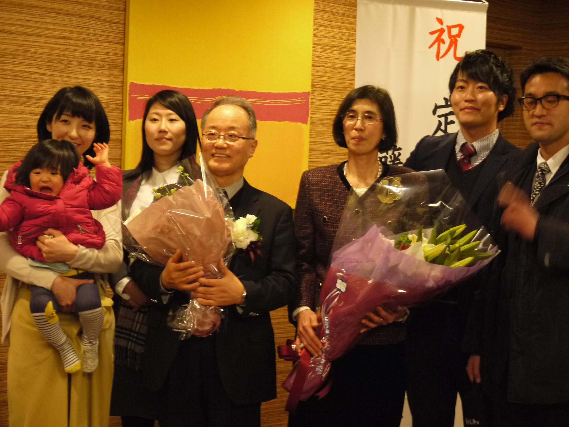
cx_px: 284
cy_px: 214
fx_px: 1150
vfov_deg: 21.0
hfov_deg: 27.8
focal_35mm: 70
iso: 800
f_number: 5.6
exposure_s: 1/20
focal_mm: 35
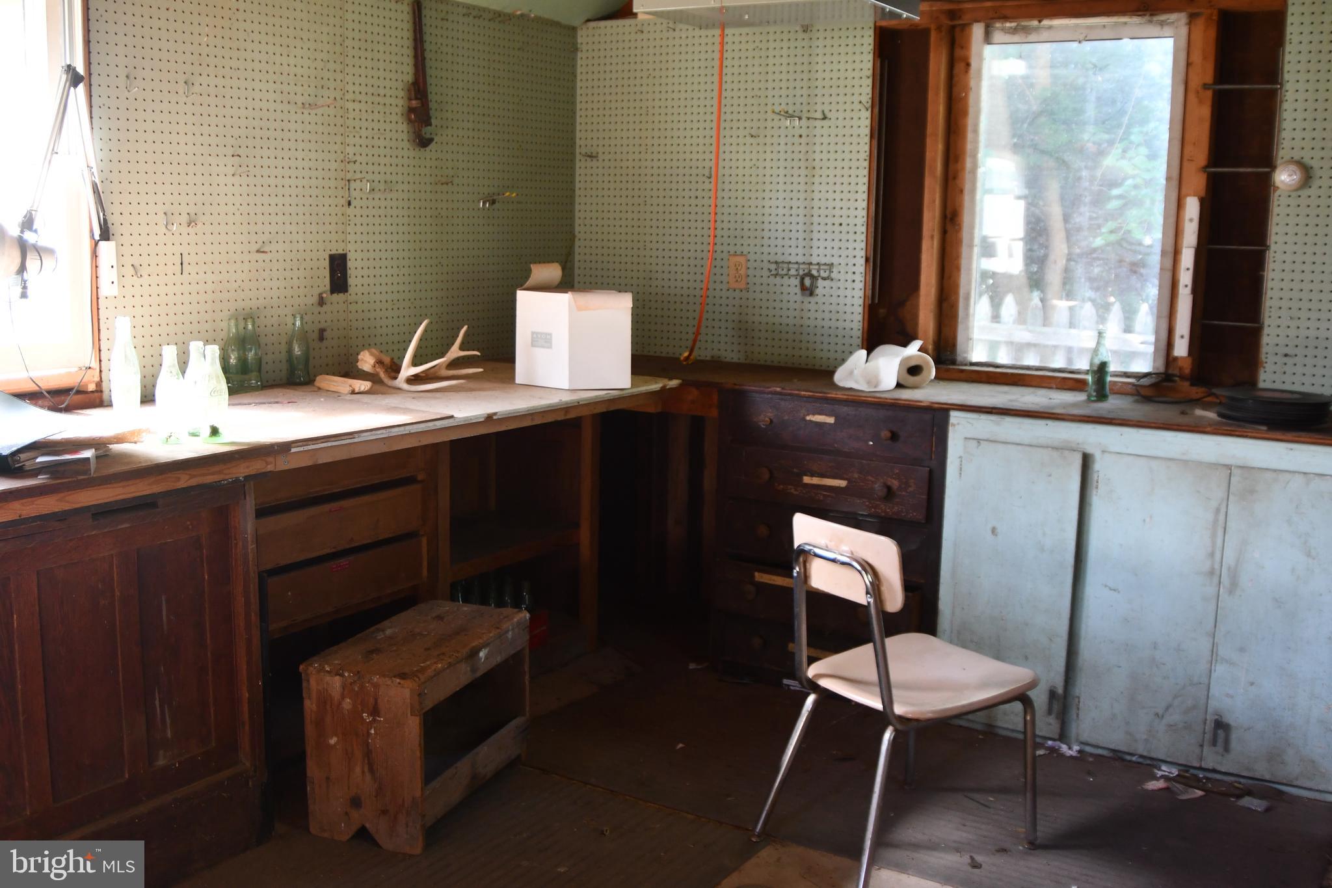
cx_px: 666
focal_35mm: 36
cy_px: 444
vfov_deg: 36.9
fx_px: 1332
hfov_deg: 53.1
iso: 1000
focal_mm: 24
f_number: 3.5
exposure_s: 1/125
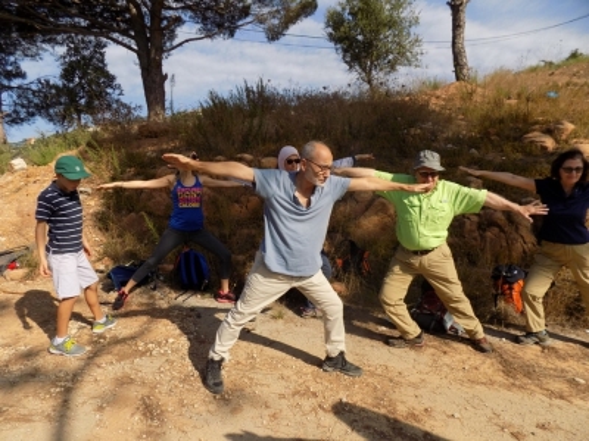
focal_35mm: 23
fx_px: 391
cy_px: 220
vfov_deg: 58.9
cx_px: 294
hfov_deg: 73.9
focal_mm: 4
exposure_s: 1/1000
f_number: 3.1
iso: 80
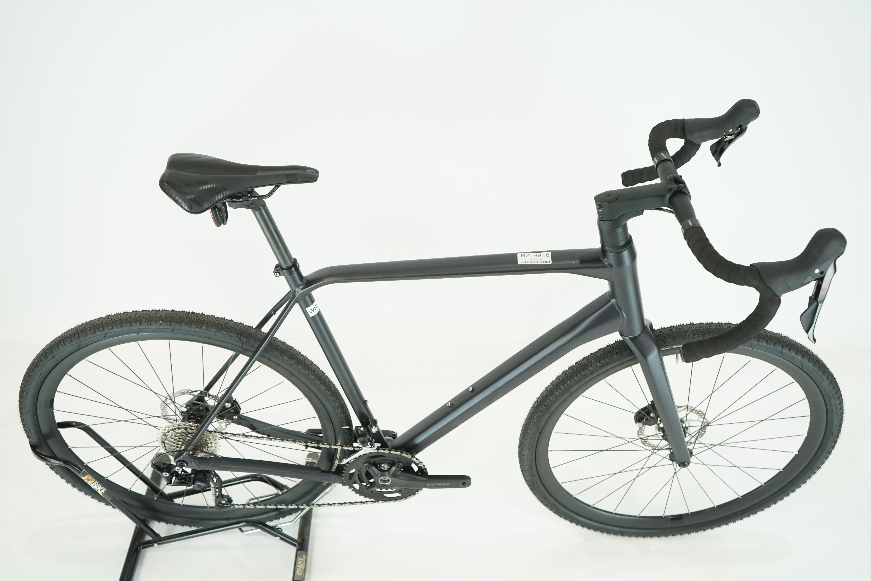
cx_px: 436
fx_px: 798
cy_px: 290
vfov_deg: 40.0
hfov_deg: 57.2
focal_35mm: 33
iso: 1600
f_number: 5
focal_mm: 33
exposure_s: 1/200
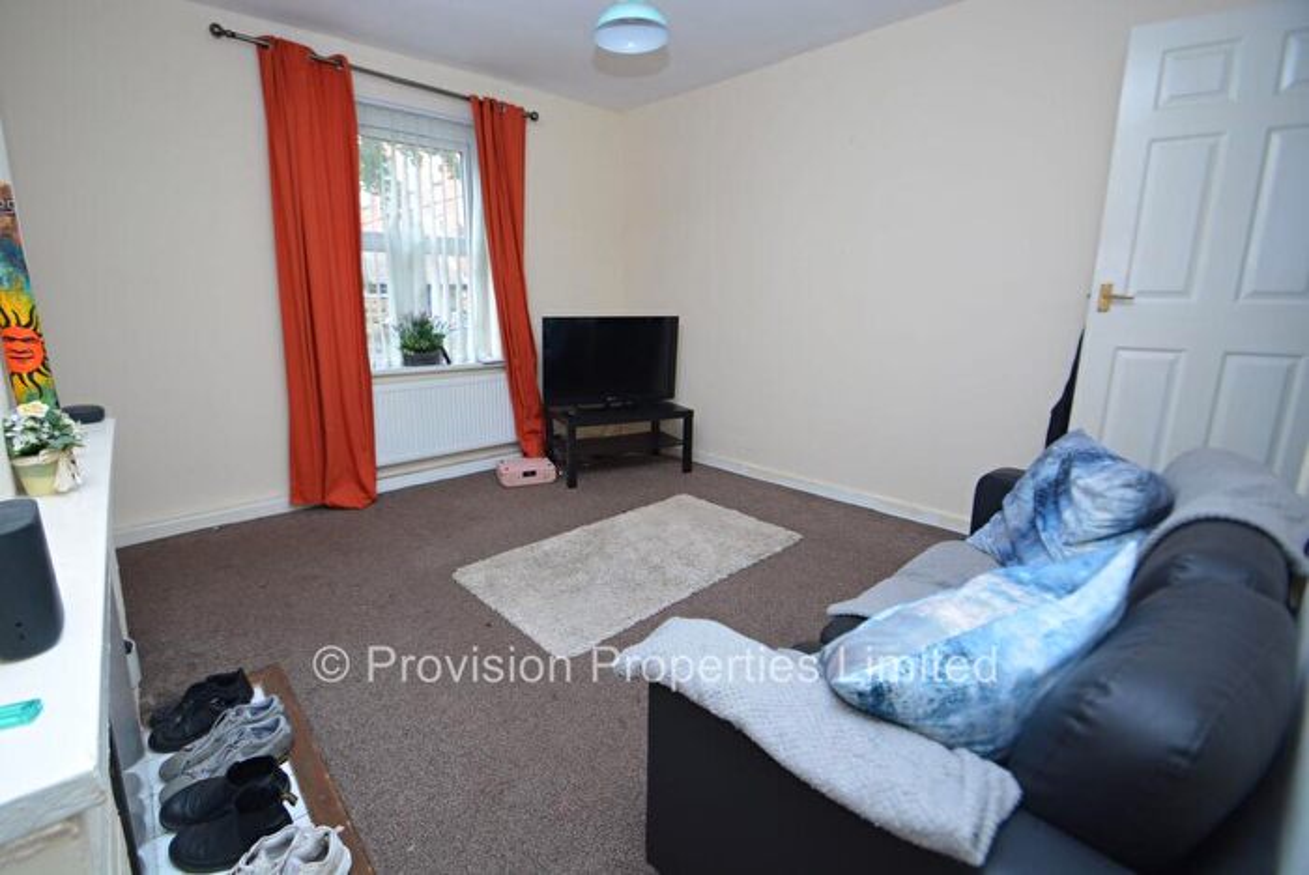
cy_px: 438
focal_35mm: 15
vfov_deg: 77.4
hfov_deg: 100.3
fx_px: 546
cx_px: 654
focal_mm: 10
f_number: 4.8
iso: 400
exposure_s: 1/90
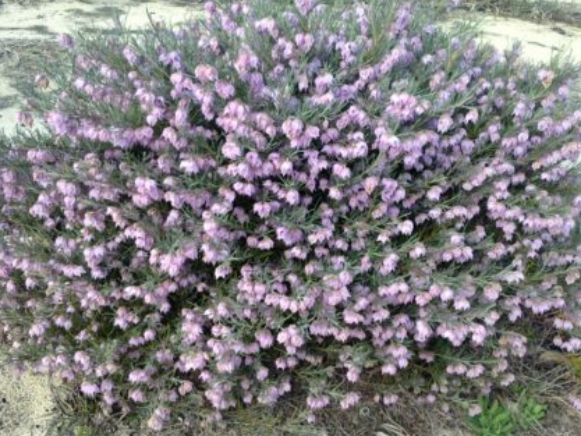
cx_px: 305
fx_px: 638
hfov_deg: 48.9
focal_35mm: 38
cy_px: 224
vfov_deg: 37.7
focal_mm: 4.12
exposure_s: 1/350
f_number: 2.4
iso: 50
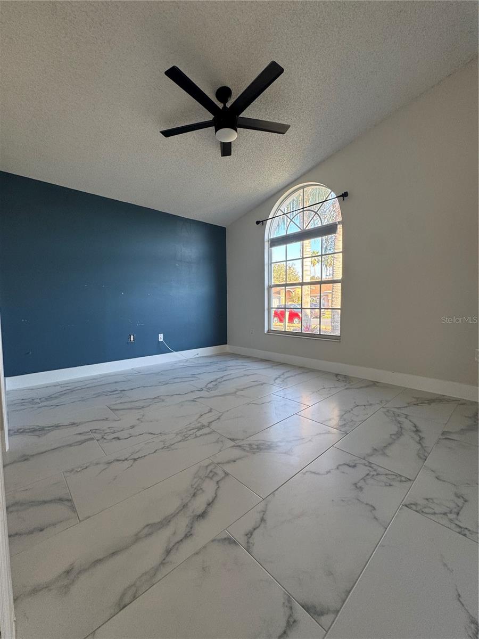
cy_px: 320
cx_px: 240
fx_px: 258
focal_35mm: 14
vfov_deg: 102.1
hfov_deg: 85.7
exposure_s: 1/99
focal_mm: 2.22
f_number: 2.2
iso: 80
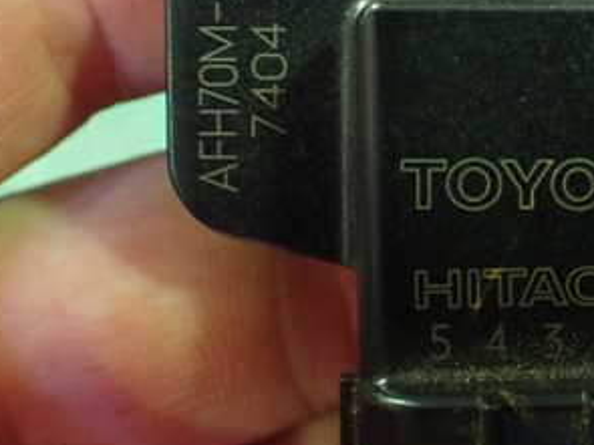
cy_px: 107
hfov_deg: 30.7
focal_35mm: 61
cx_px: 493
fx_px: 1046
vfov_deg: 23.7
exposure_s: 1/30
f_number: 2.3
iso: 1000
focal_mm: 5.4
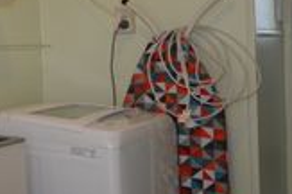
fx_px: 421
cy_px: 67
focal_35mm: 52
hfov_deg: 31.1
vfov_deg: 25.8
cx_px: -73
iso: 360
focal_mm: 12
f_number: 5
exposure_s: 1/60
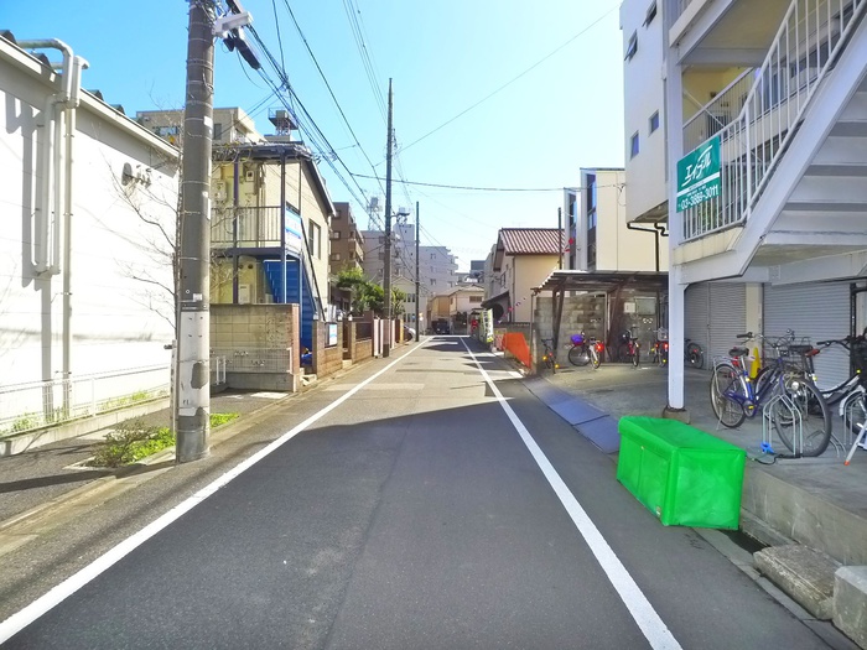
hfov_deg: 71.6
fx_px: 601
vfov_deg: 56.8
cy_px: 325
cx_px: 434
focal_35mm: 24
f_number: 3.5
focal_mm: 5.1
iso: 400
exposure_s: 1/500
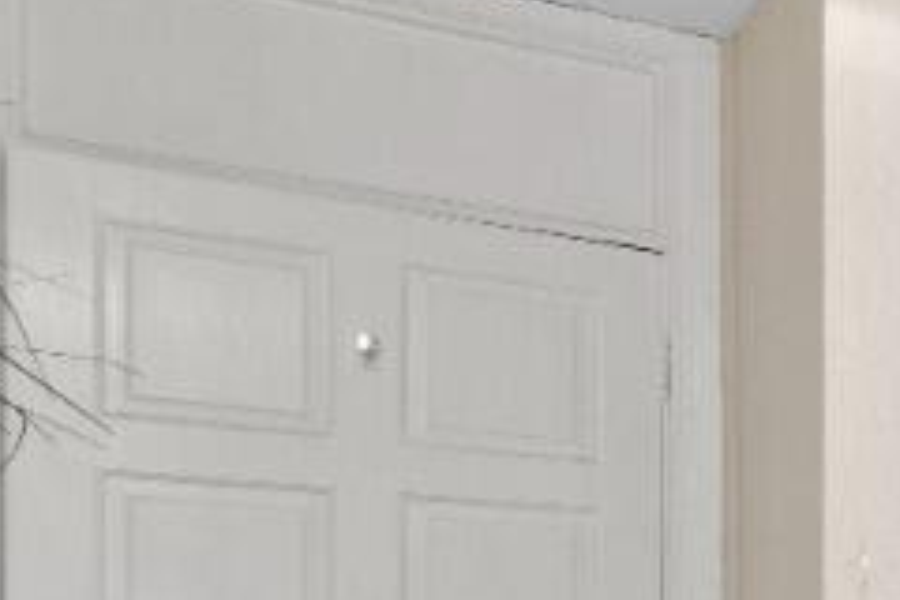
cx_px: 1838
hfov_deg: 18.6
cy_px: 694
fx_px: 1600
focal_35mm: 64
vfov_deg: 20.1
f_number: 8
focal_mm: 10
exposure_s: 1/10
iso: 250
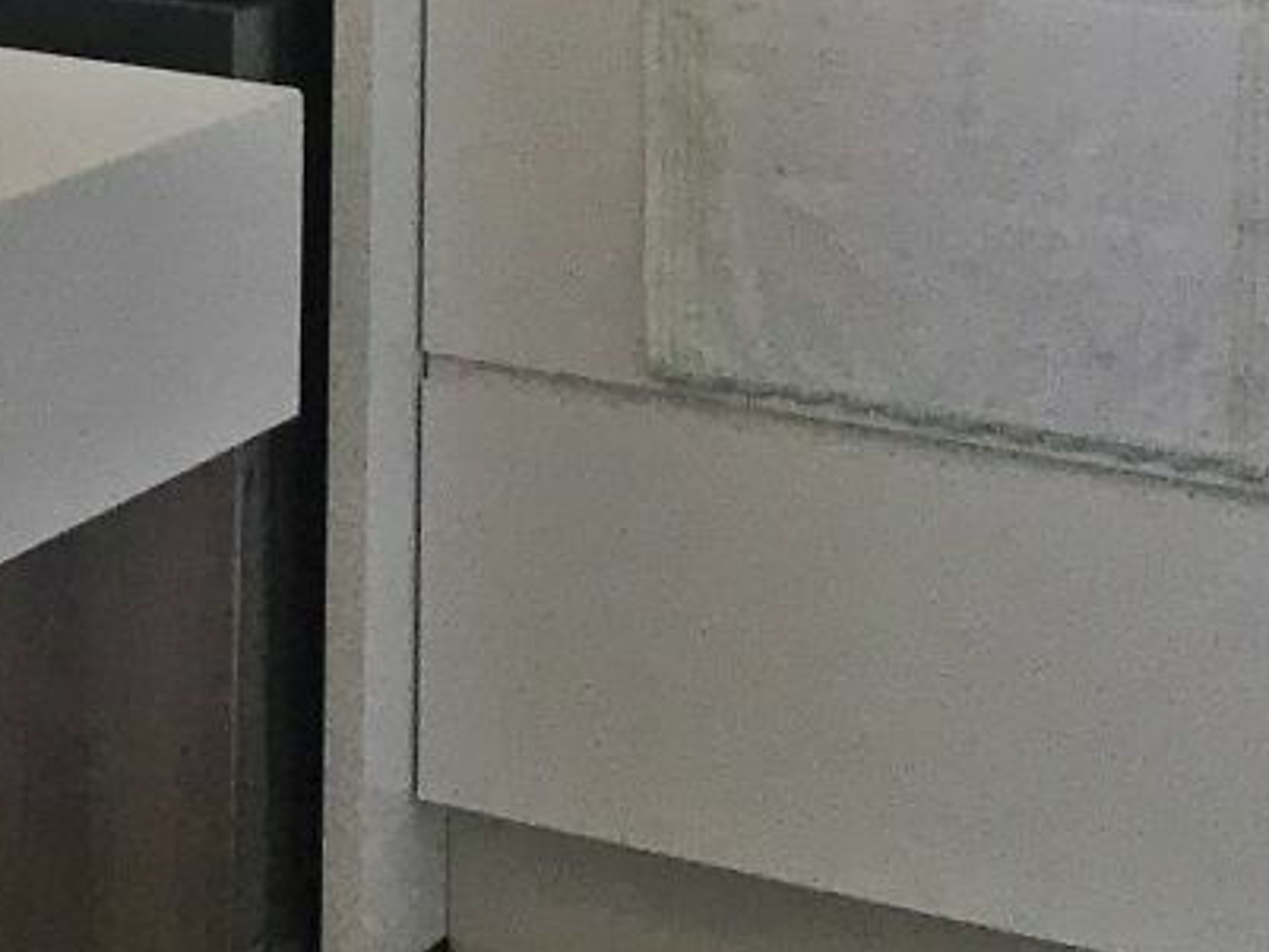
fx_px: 4914
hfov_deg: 12.2
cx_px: -1642
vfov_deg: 10.4
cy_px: -762
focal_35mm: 134
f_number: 1.8
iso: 20
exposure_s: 1/300
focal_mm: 3.99
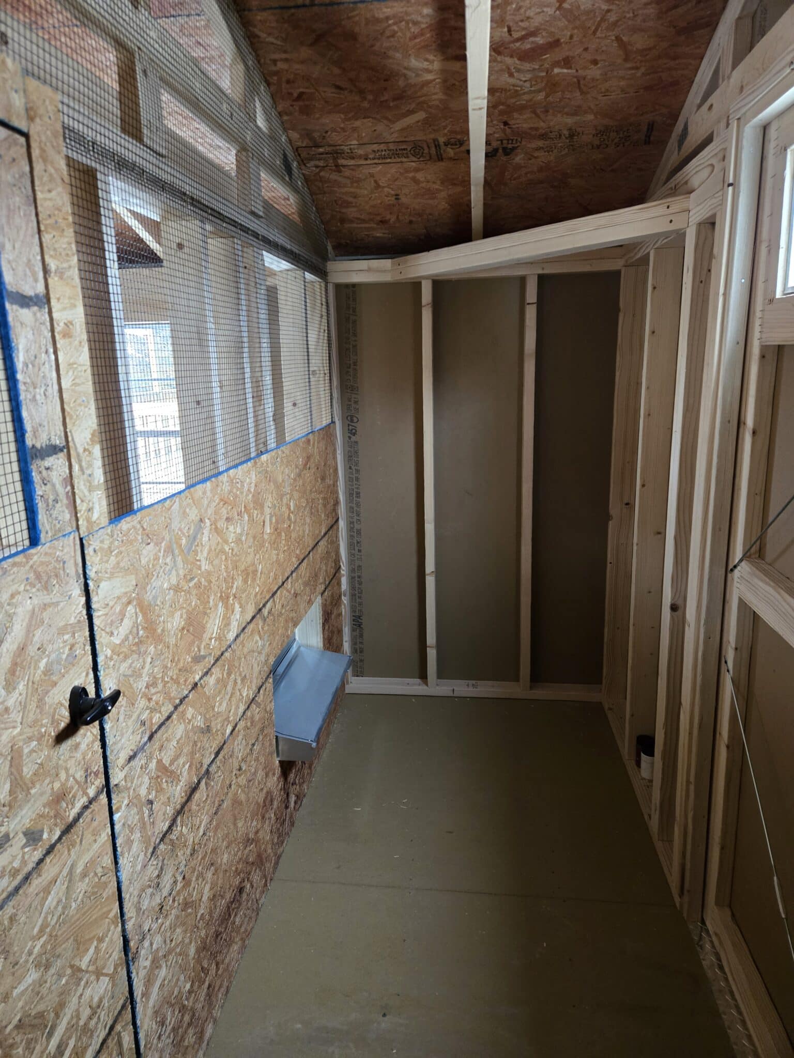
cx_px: 397
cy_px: 529
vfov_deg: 73.9
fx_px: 703
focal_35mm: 23
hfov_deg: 58.9
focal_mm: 5.4
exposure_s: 1/60
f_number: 1.8
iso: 640
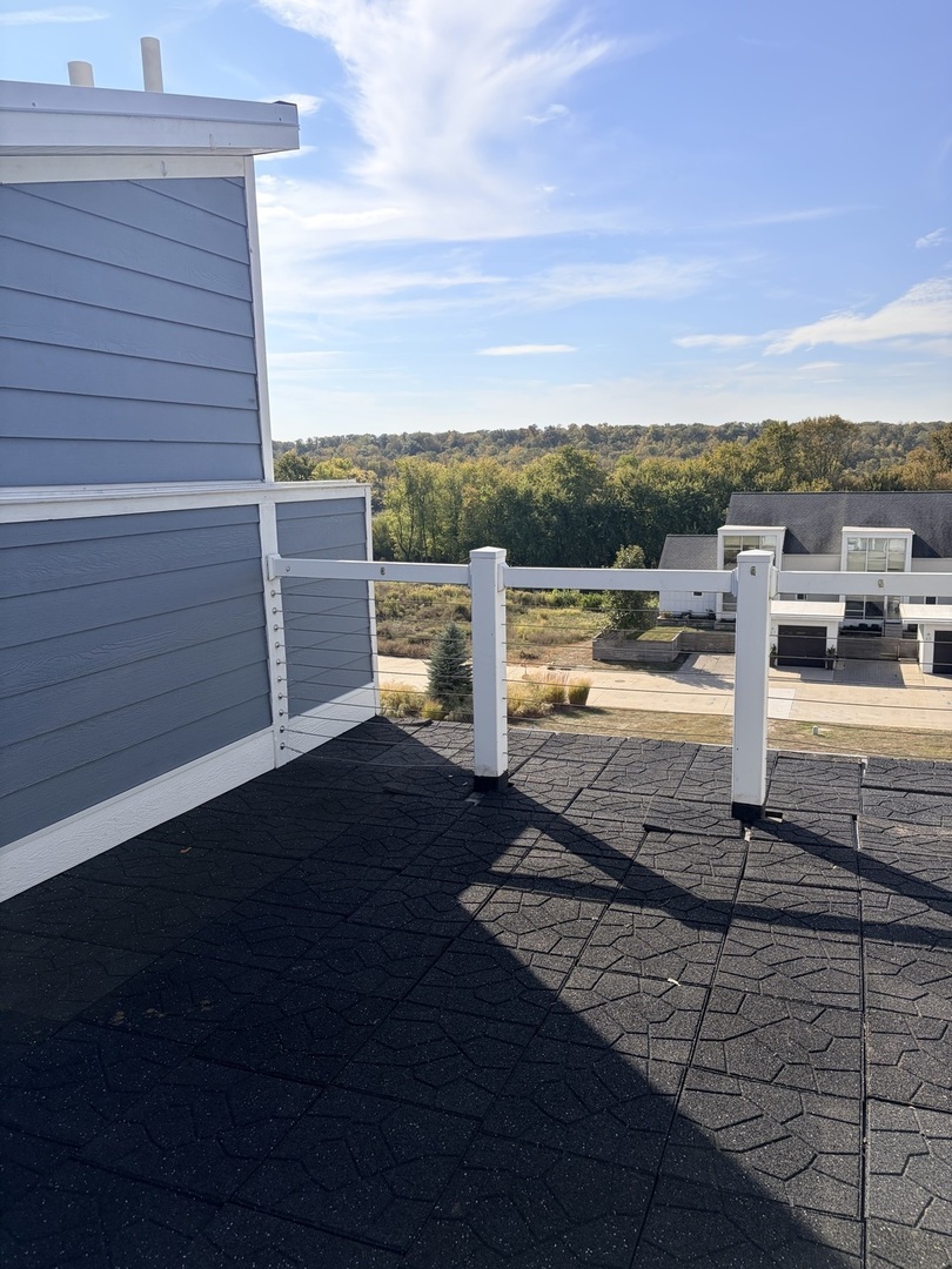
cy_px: 634
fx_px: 953
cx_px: 476
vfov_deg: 67.3
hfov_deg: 53.1
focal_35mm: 26
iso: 50
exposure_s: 1/5348
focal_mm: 5.96
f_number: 1.6
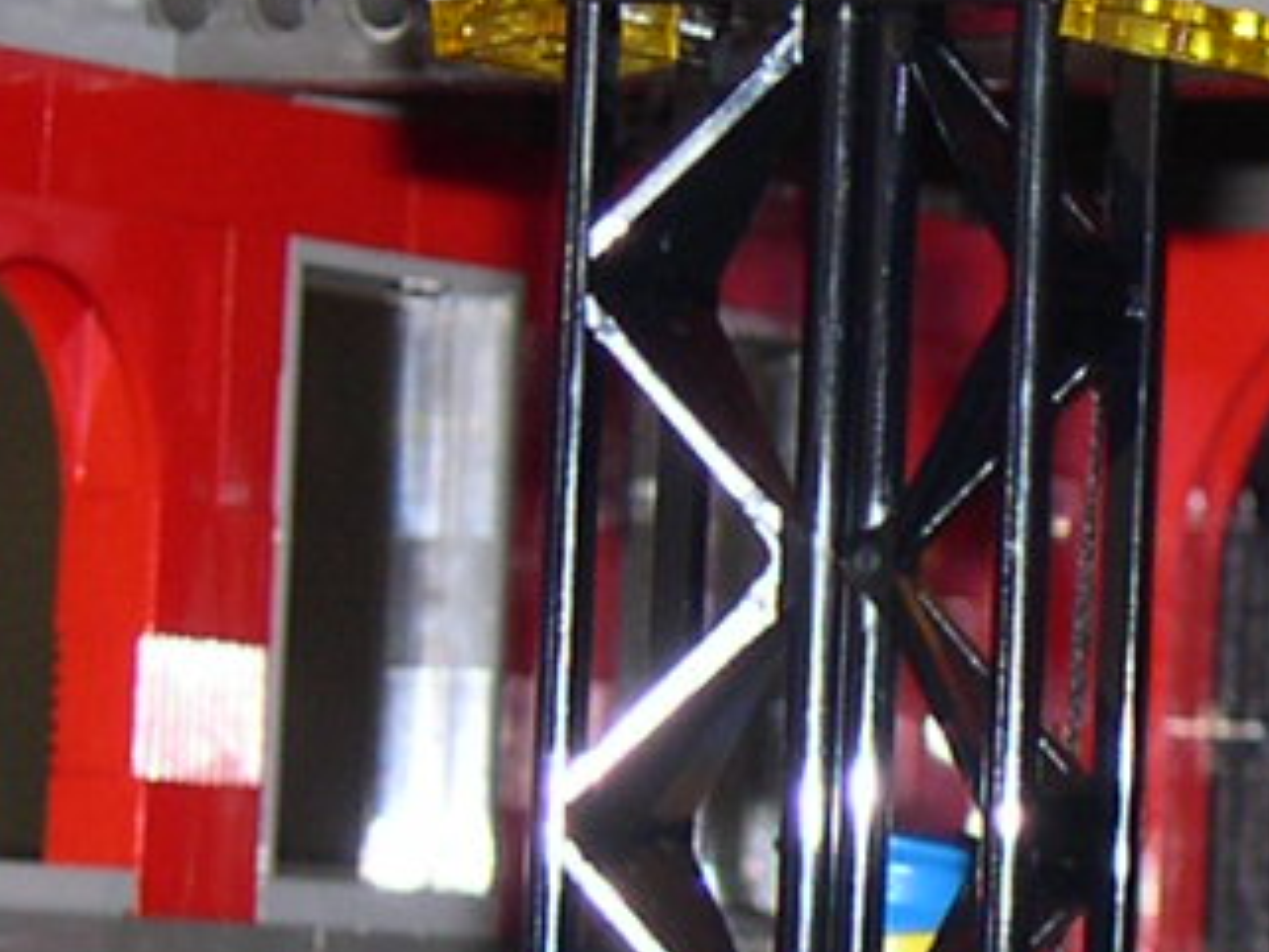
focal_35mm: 309
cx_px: 1451
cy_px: 600
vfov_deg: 4.8
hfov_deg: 6.4
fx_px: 11332
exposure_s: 1/60
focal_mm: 13.2
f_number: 3.5
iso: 100
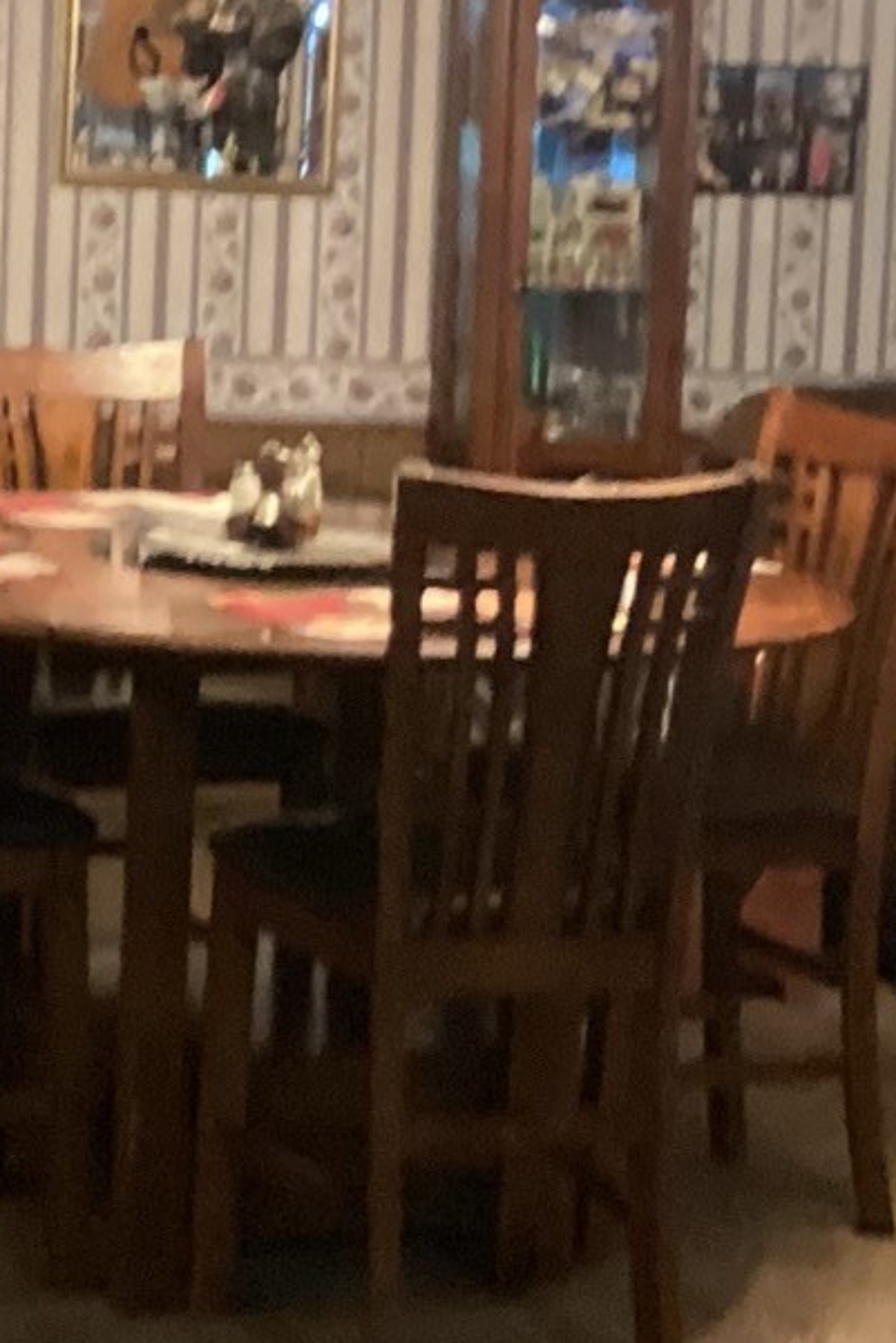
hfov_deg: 13.2
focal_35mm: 103
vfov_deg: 19.7
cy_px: 404
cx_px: 47
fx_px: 3843
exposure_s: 1/24
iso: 640
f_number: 2.4
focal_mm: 3.3
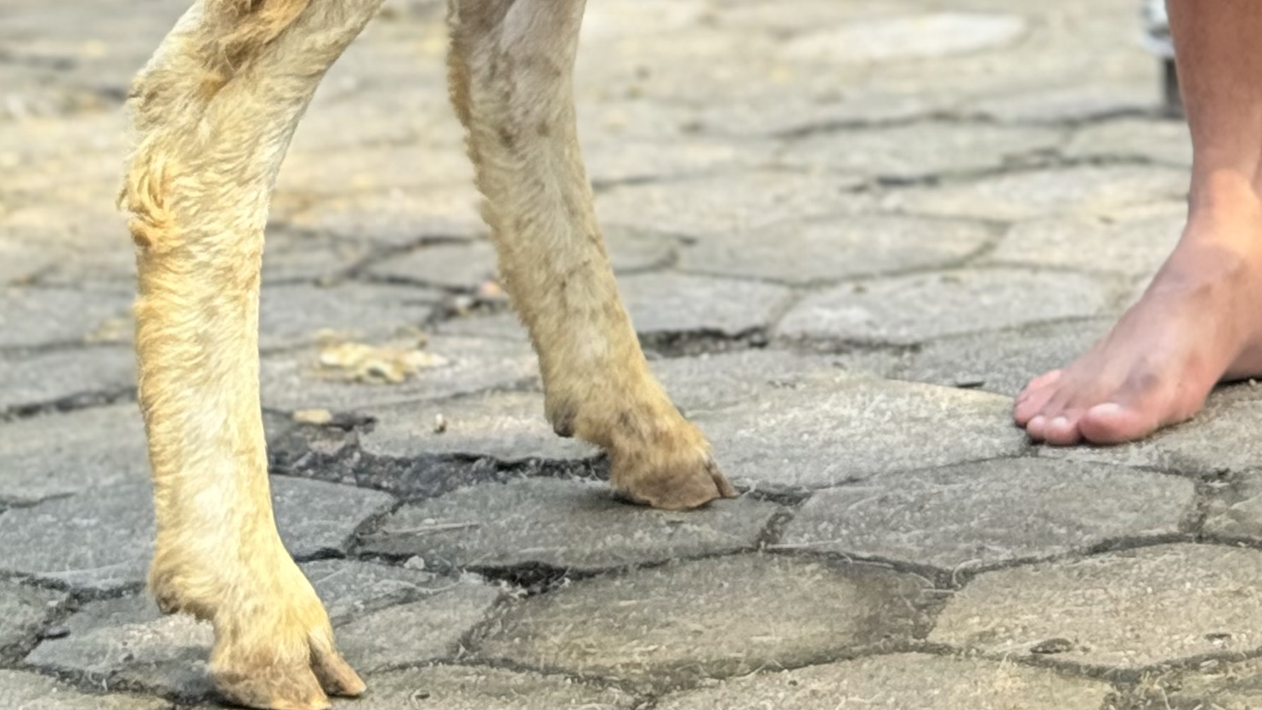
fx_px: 4751
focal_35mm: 142
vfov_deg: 8.0
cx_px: 1225
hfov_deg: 14.9
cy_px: -926
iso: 100
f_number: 1.78
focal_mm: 6.76
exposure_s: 1/124
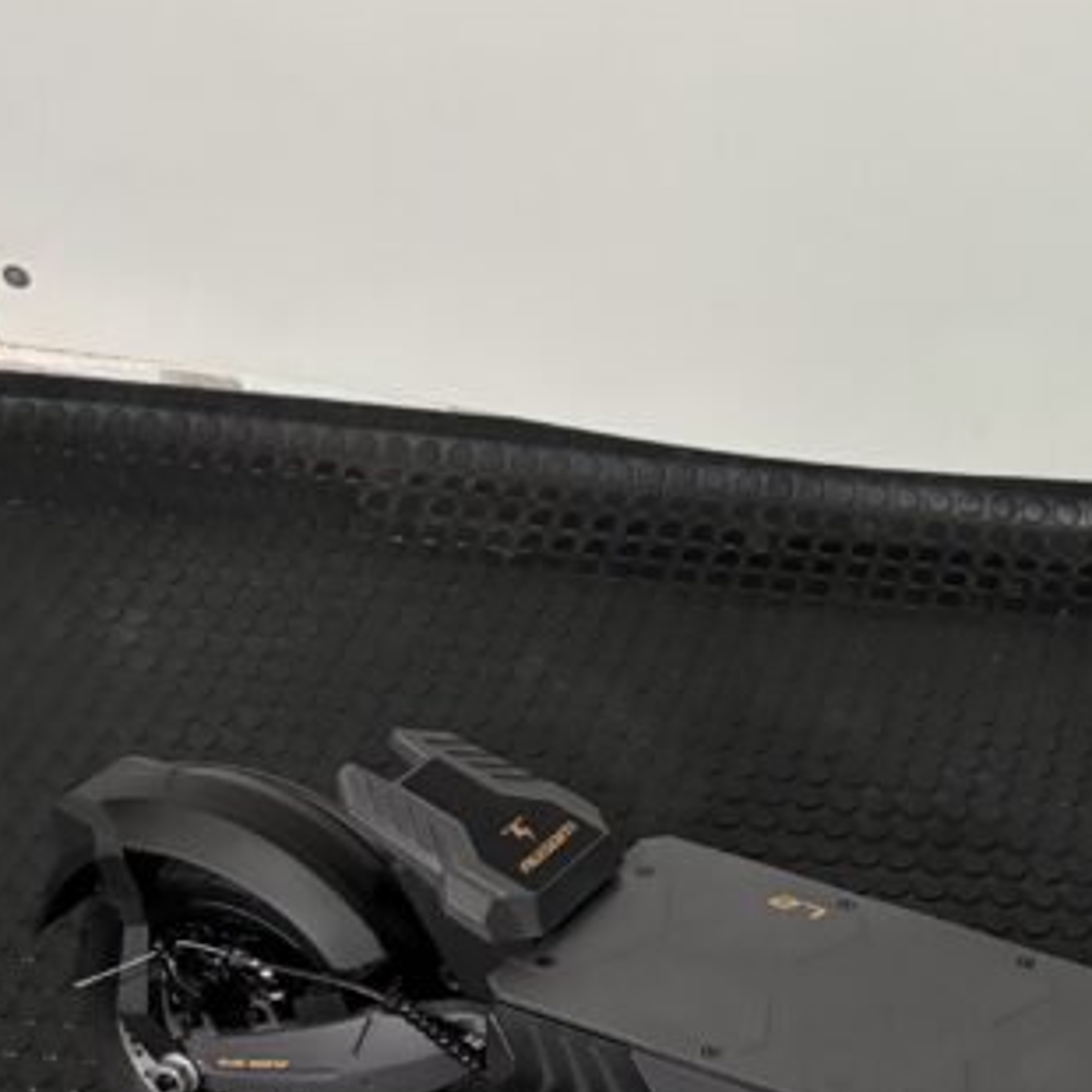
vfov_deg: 22.7
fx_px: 2712
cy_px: 412
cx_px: 1303
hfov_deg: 21.2
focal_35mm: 76
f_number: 1.6
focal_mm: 5.96
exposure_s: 1/50
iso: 400
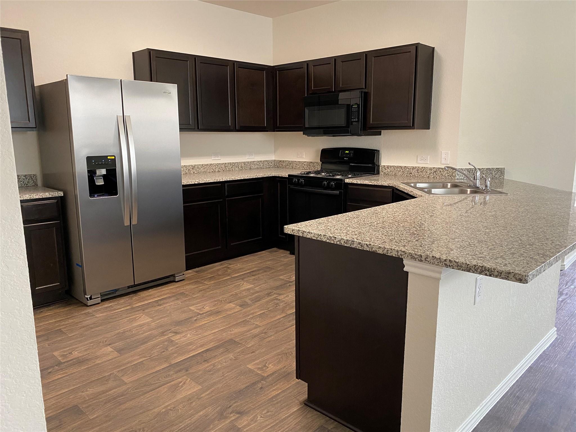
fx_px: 433
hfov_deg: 67.3
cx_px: 288
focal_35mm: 26
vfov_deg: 53.1
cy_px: 216
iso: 320
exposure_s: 1/60
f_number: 1.8
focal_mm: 4.25
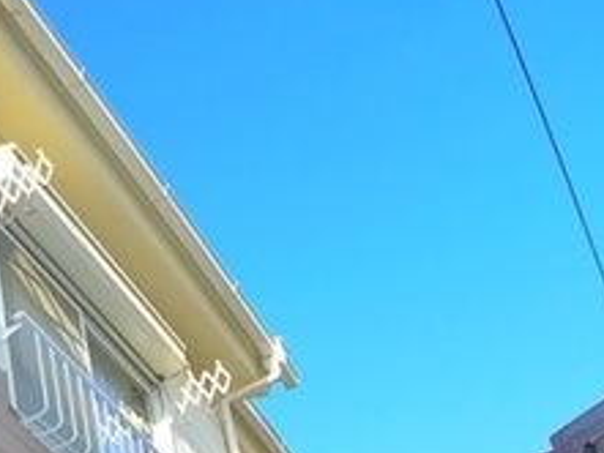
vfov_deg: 17.8
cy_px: 637
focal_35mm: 76
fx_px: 1327
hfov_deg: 22.9
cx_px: -178
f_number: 3.2
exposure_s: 1/400
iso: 400
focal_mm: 5.1
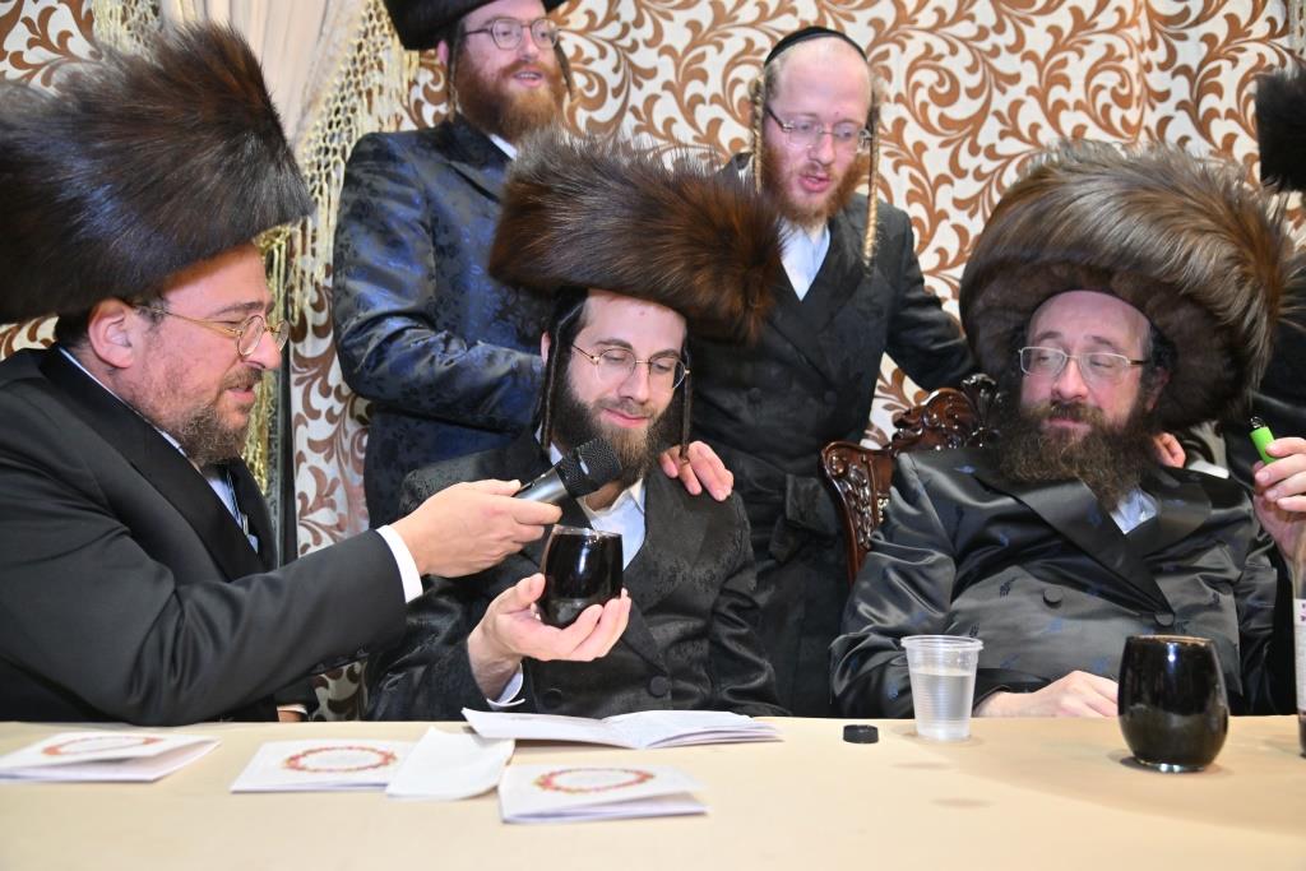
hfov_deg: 61.9
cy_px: 436
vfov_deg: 43.6
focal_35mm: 30
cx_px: 653
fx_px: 1088
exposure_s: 1/200
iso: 640
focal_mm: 30
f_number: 4
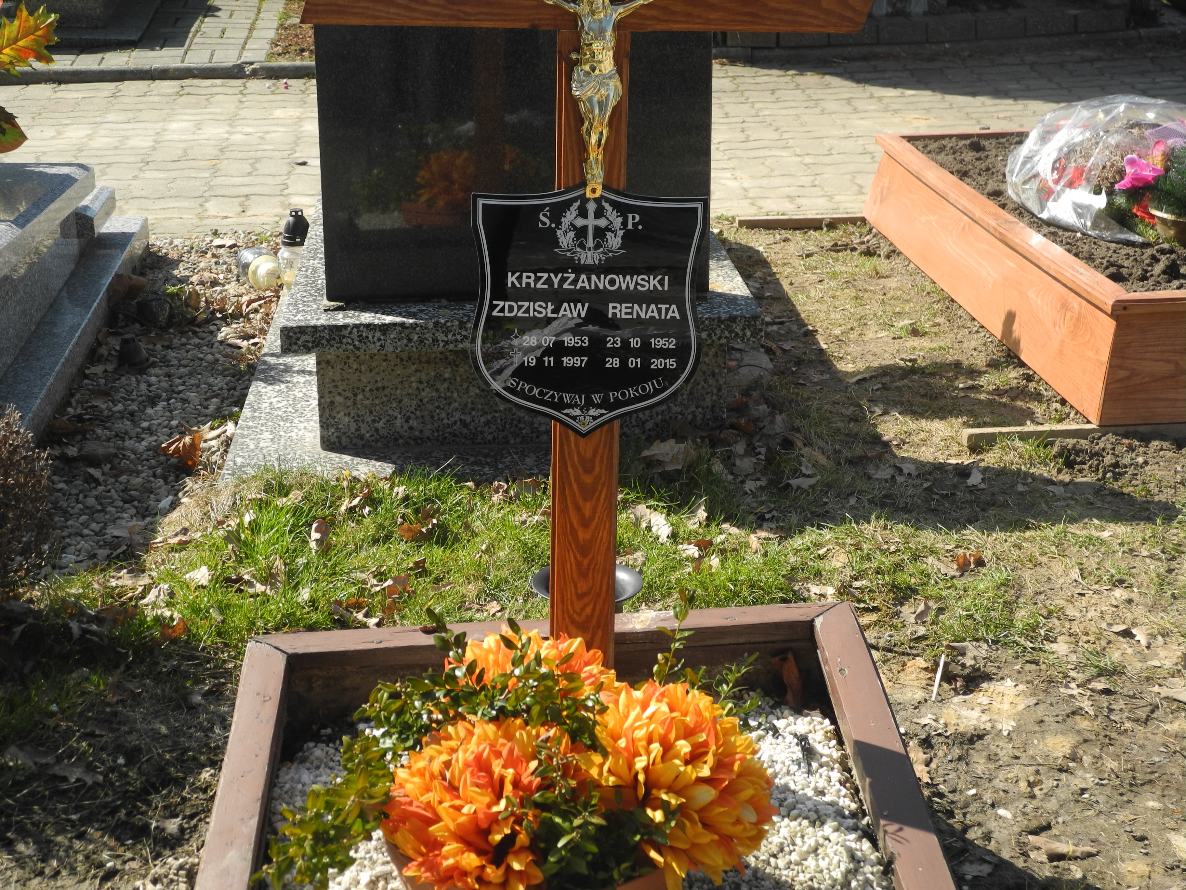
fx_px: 2090
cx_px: 593
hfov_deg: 31.7
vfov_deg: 24.0
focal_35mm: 61
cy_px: 445
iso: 100
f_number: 3.5
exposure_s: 1/500
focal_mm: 13
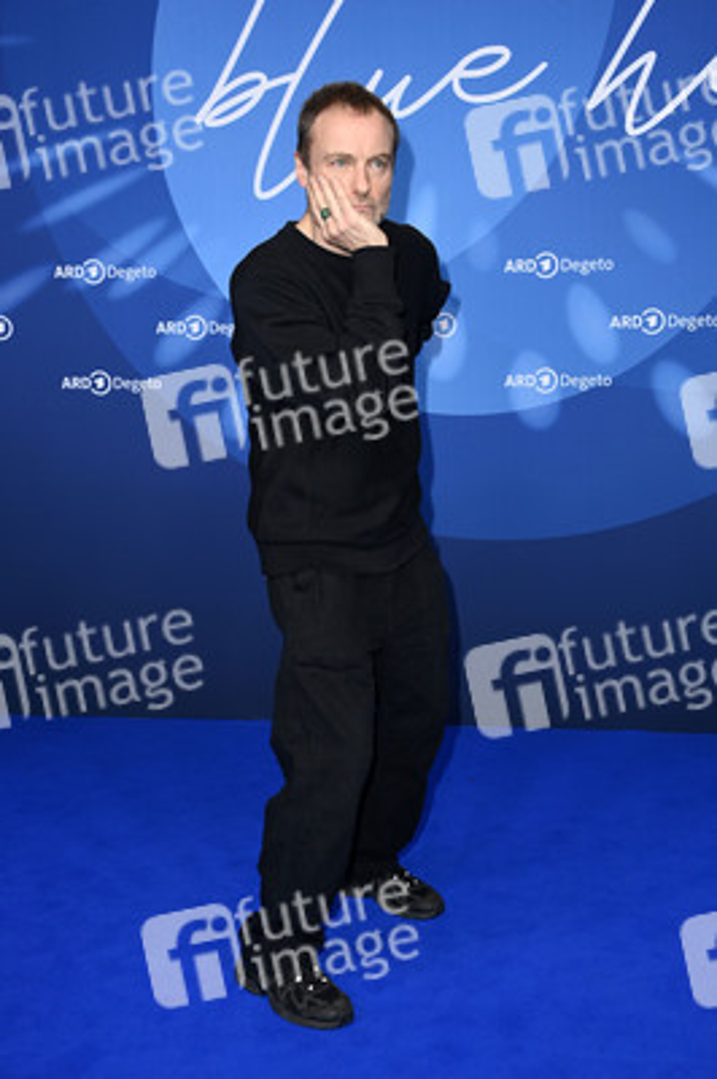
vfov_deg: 41.1
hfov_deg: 28.0
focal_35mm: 48
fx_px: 1436
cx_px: 358
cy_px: 540
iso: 800
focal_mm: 48
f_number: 5.6
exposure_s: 1/250
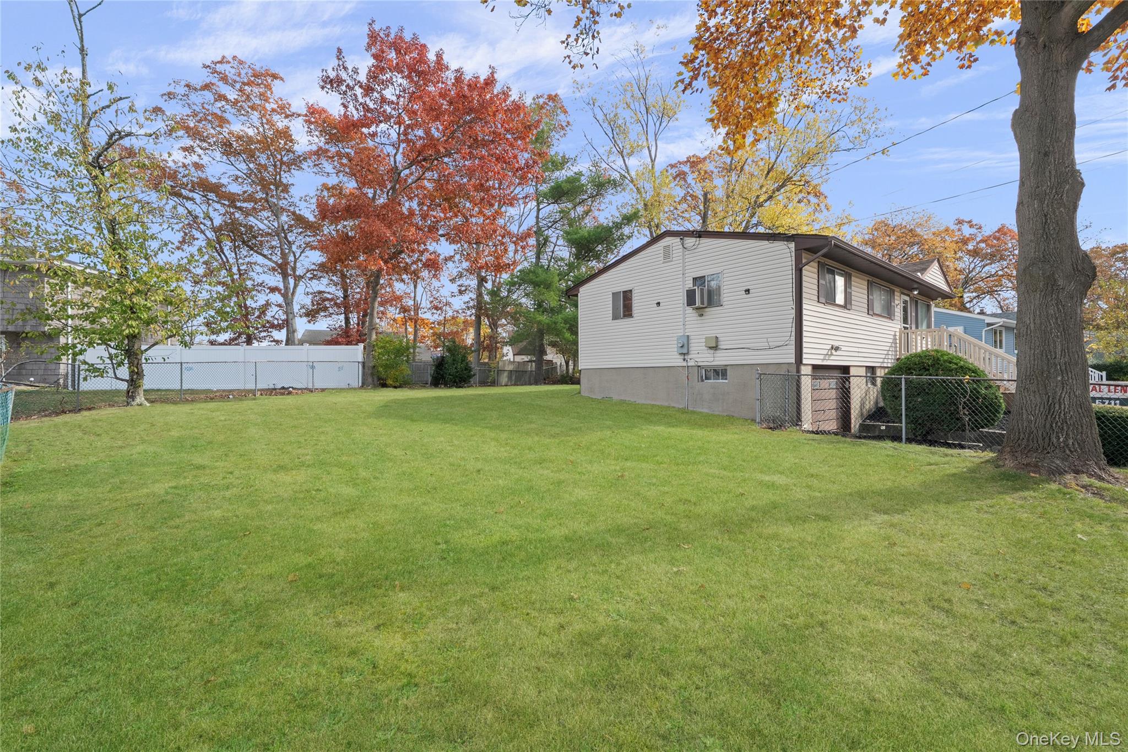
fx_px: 470
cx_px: 564
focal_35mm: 15
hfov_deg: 100.4
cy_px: 376
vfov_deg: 77.3
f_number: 9
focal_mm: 15
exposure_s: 1/160
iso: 640
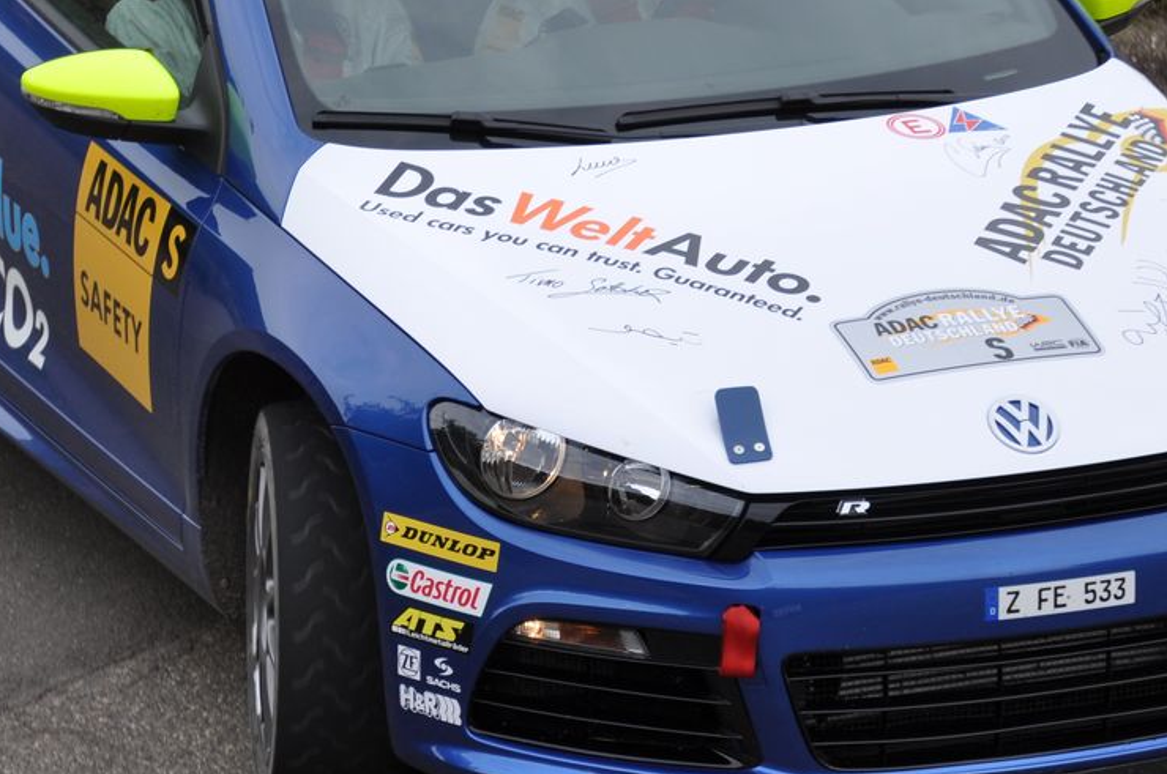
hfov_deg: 9.1
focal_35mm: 227
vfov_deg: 6.0
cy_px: 153
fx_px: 7347
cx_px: 563
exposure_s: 1/500
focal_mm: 70
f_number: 5.6
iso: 220
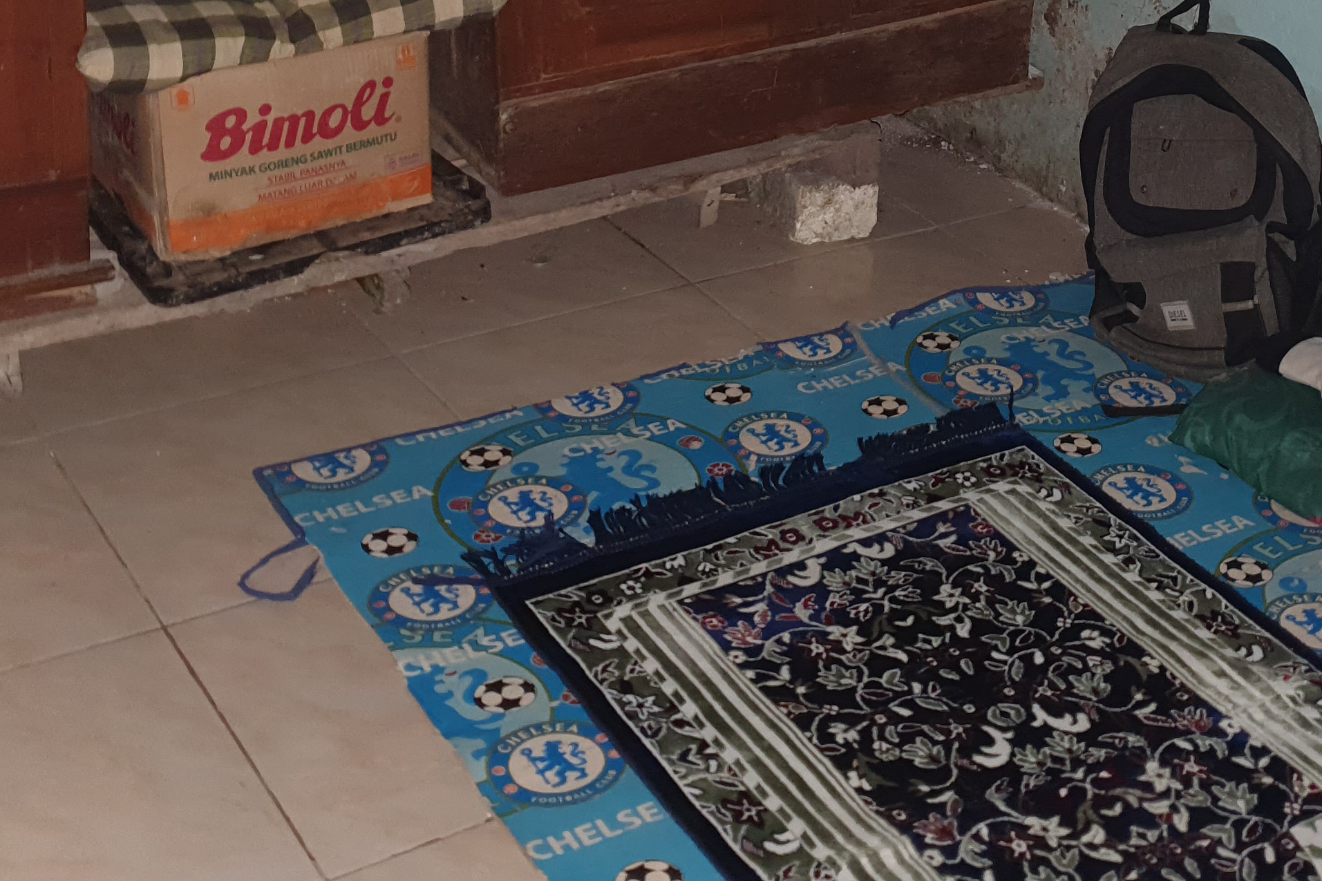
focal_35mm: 57
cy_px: 5
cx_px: 938
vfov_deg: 22.9
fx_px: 2093
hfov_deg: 34.5
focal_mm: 4.32
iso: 125
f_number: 1.5
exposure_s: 1/12
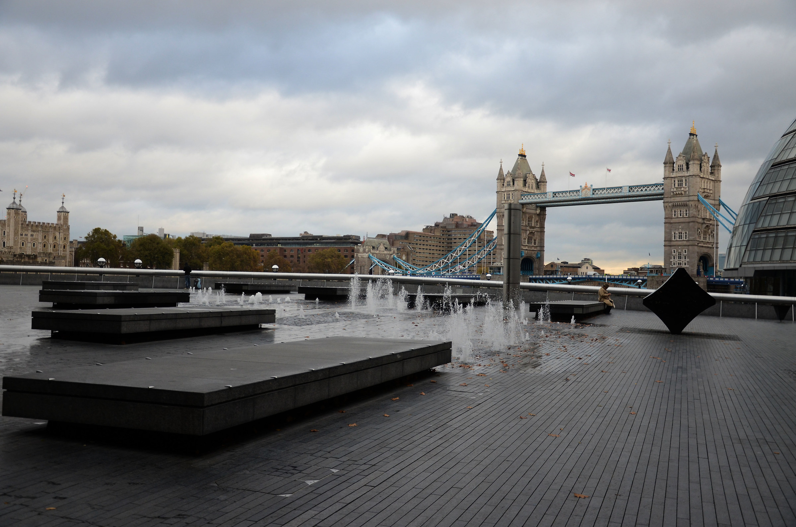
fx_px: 794
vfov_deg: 36.7
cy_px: 264
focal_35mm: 36
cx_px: 398
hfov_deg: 53.2
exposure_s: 1/400
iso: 500
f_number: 3.8
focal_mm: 24
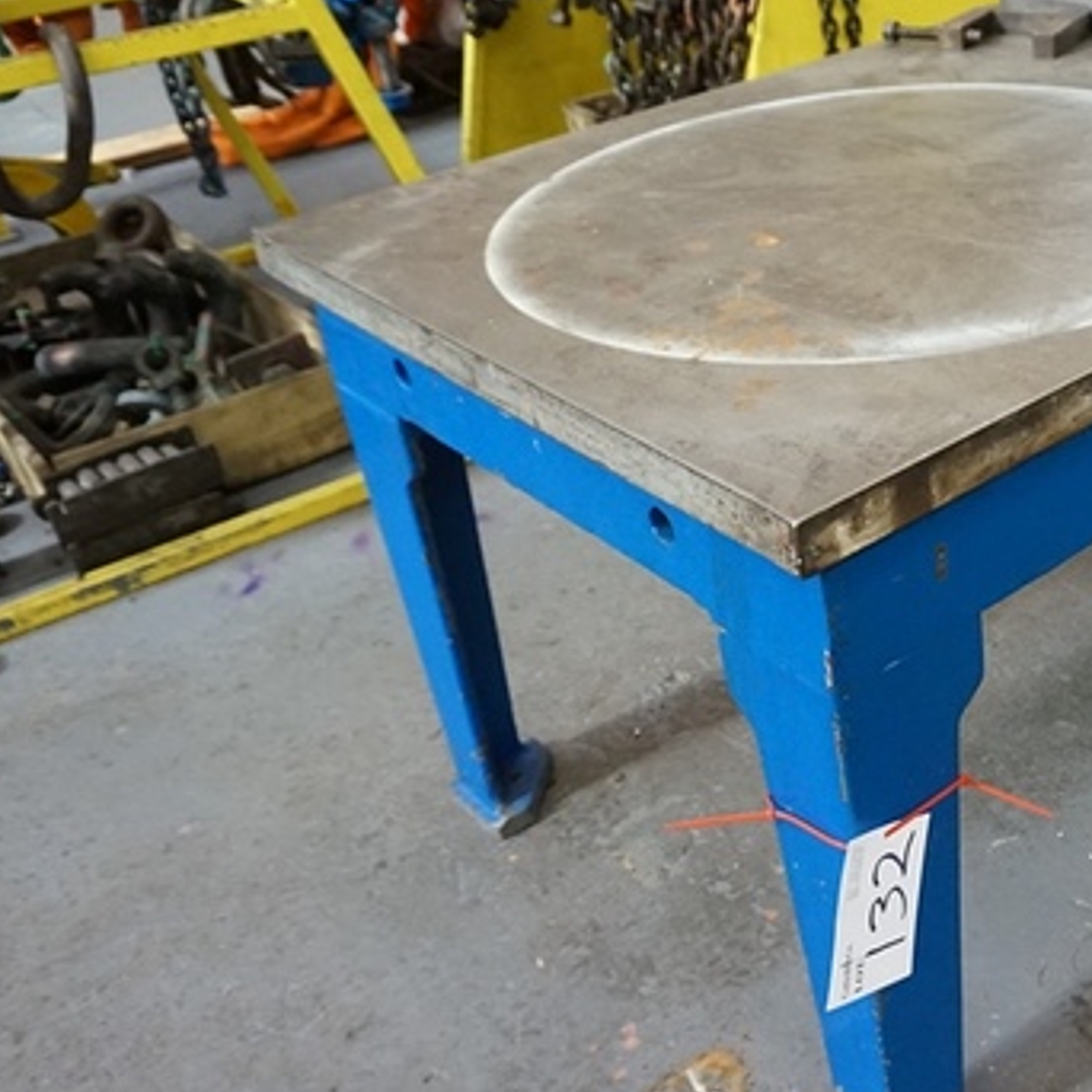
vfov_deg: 39.2
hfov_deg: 36.8
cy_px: 514
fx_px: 1535
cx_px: 975
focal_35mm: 43
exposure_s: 1/160
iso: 2500
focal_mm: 16
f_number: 3.5
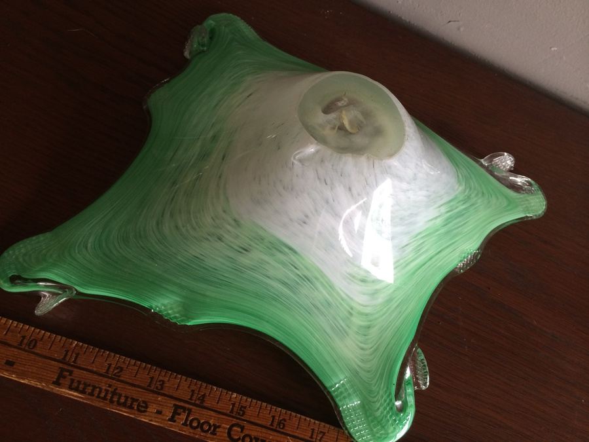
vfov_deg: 46.8
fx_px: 510
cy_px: 221
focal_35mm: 30
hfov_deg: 60.0
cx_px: 294
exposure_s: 1/30
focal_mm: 4.12
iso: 40
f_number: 2.2
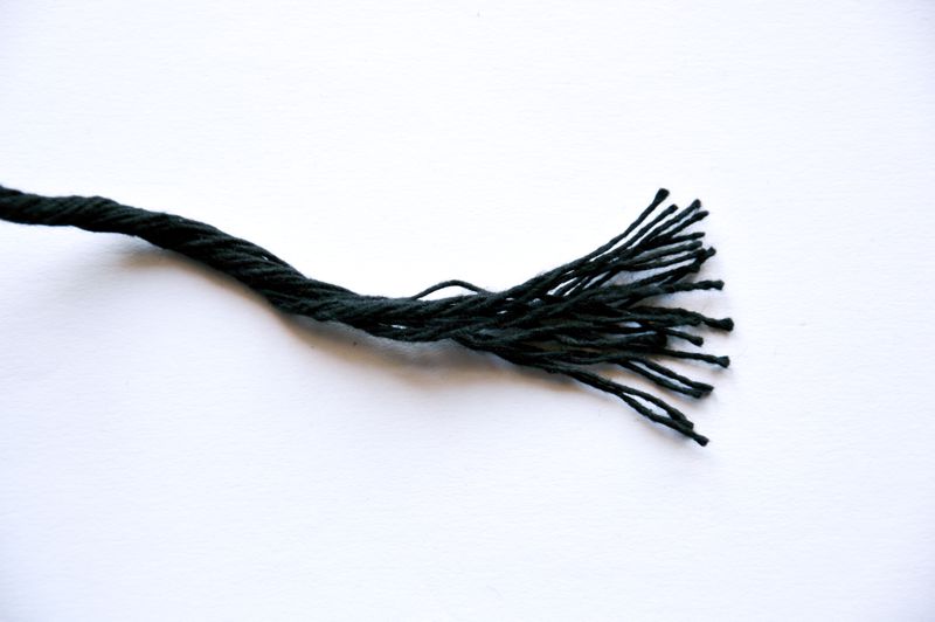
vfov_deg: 8.7
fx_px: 4087
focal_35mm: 158
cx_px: 468
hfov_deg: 13.1
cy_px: 311
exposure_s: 1/20
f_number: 5.6
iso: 200
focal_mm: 105
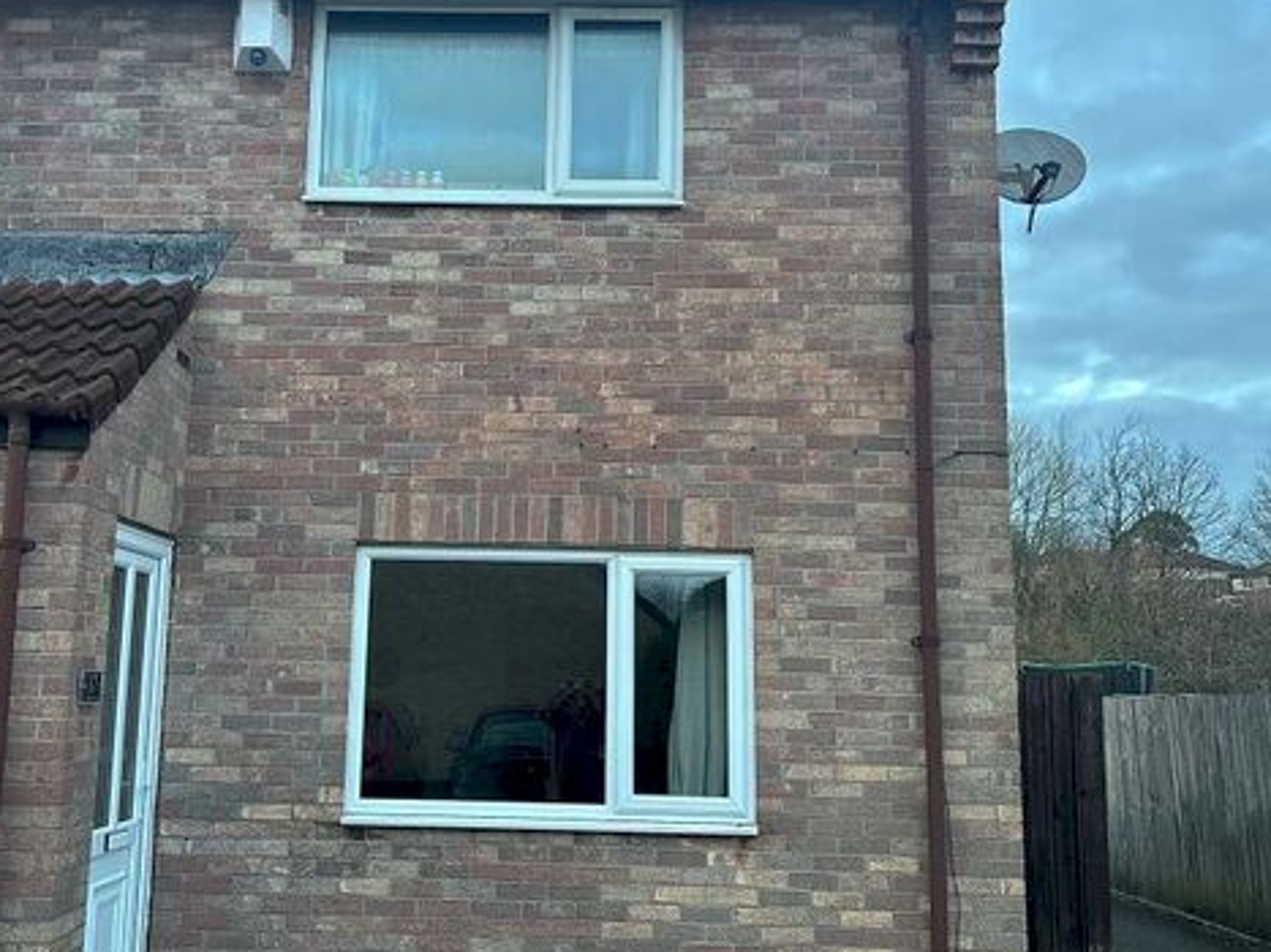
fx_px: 1432
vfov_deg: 36.8
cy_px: 420
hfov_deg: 47.7
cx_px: 525
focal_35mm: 39
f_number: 1.6
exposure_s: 1/121
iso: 100
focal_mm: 5.96
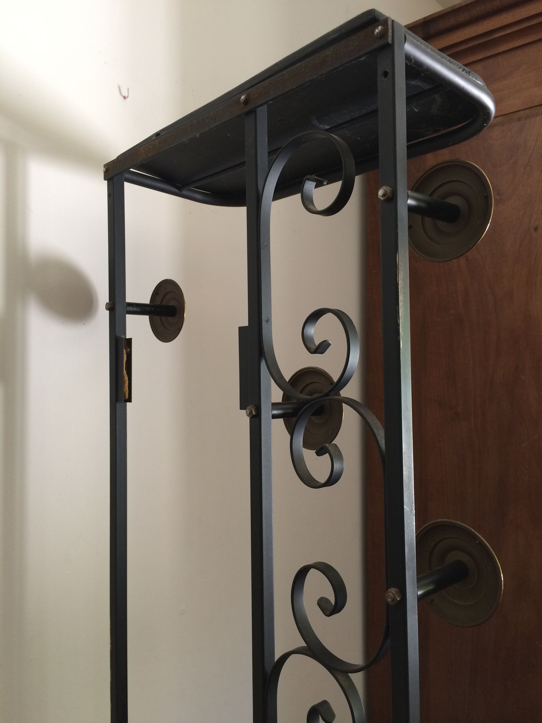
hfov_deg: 48.2
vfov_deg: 61.7
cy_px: 362
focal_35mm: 29
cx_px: 271
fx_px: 605
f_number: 2.2
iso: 160
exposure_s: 1/33
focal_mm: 4.15
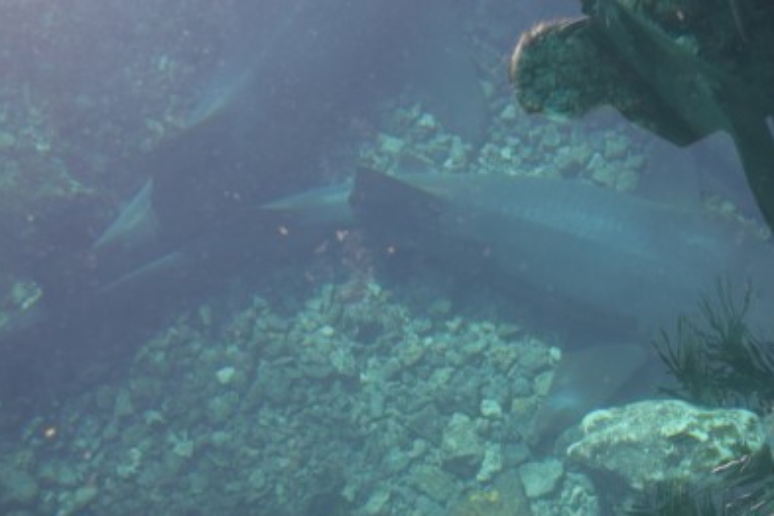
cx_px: 555
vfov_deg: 15.8
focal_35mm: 86
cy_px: 136
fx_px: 1849
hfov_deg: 23.5
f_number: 3.8
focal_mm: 22
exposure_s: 1/500
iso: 200
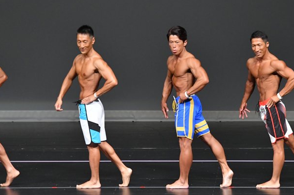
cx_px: 179
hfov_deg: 5.9
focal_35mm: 348
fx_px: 2840
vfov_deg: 3.9
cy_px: 105
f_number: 5.6
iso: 4000
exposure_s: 1/400
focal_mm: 180
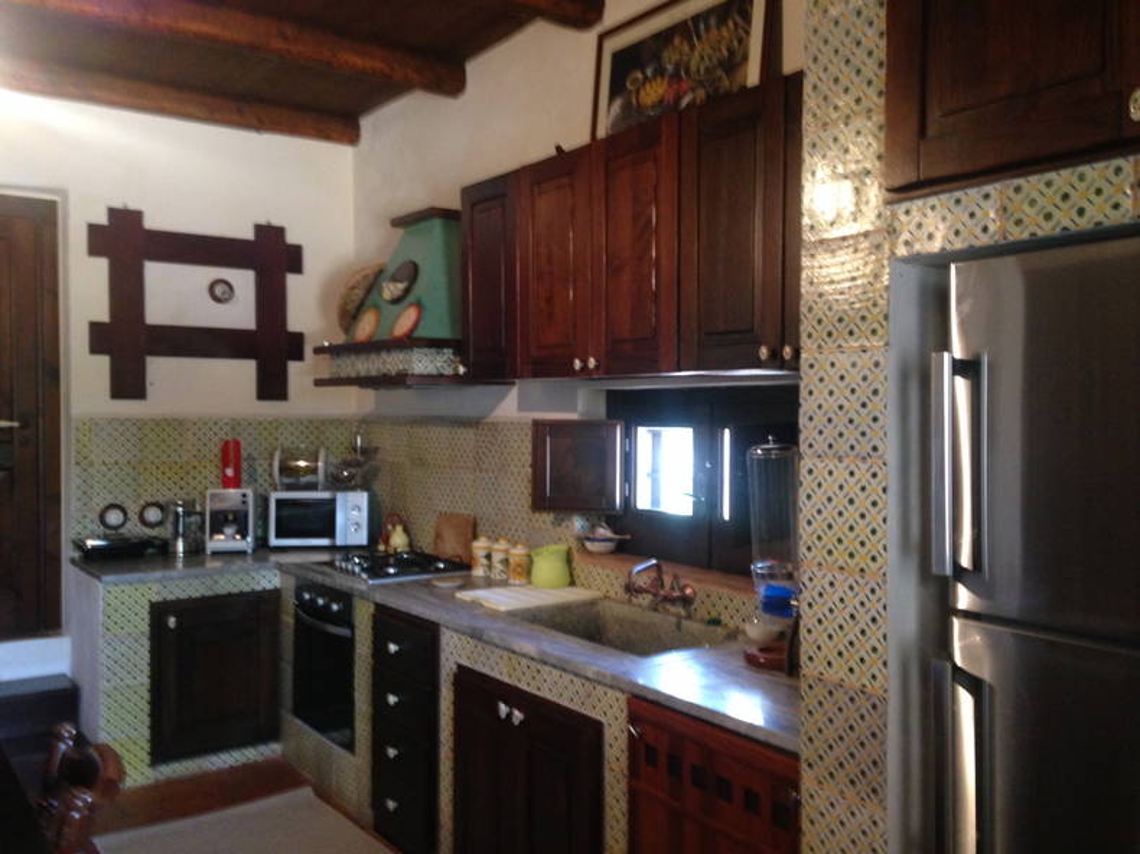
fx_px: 1086
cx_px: 570
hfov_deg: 55.4
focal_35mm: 33
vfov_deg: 42.9
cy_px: 427
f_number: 2.4
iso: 200
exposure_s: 1/20
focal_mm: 4.12
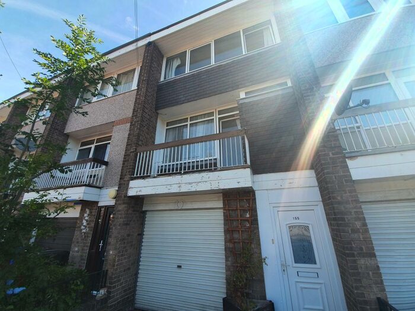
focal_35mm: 13
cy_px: 156
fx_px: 156
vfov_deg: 89.9
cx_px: 208
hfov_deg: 106.2
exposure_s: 1/279
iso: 50
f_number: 2.2
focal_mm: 1.8
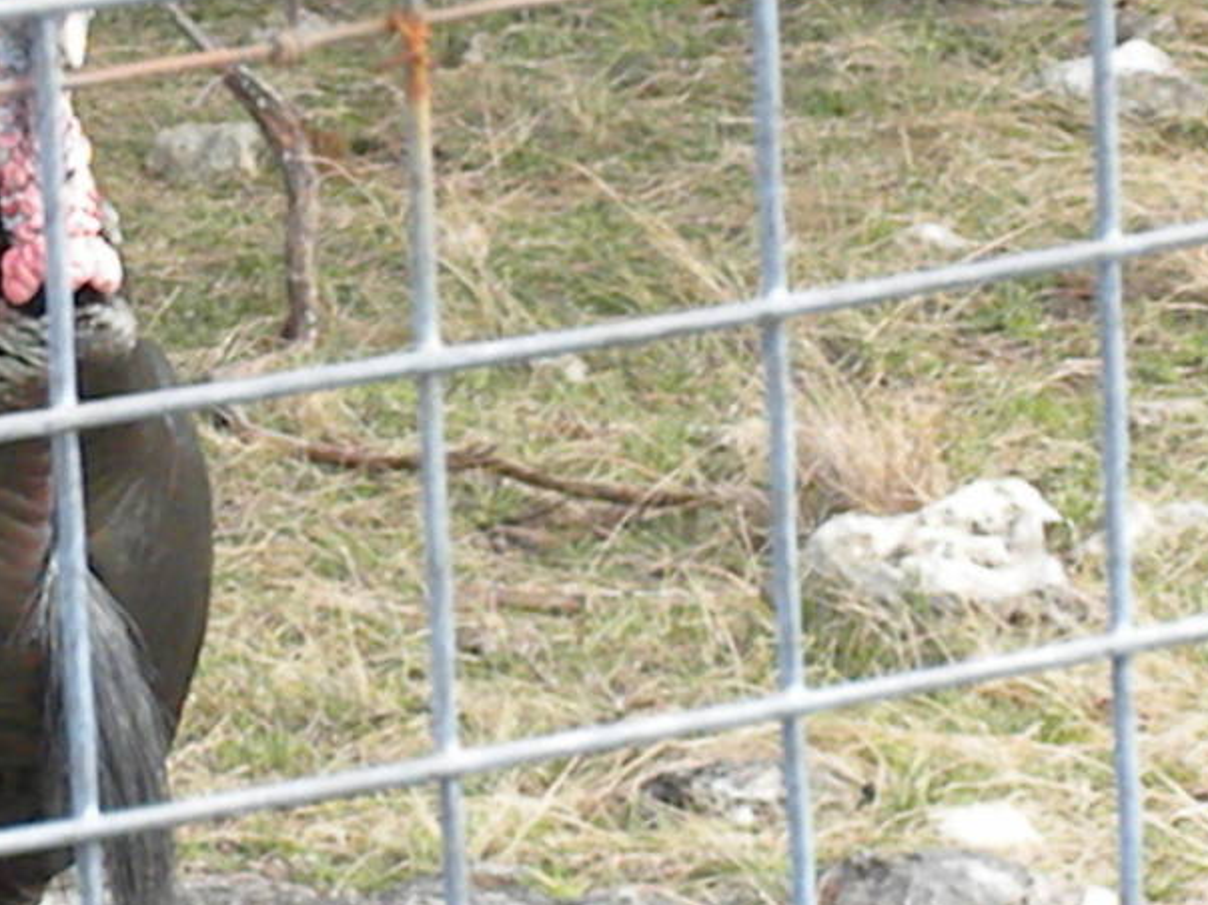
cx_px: 144
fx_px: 11025
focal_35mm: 316
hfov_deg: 6.3
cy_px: 356
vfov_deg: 4.7
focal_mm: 21
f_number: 5.1
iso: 640
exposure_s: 1/310
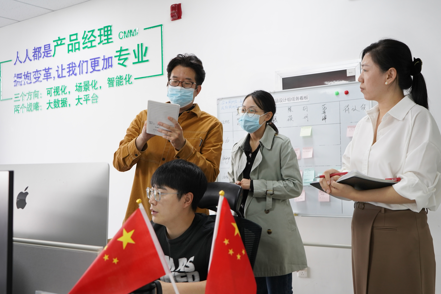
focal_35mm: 31
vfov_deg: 42.3
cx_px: 220
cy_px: 147
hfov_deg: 60.3
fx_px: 380
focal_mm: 31
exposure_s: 1/40
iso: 1000
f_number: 5.6
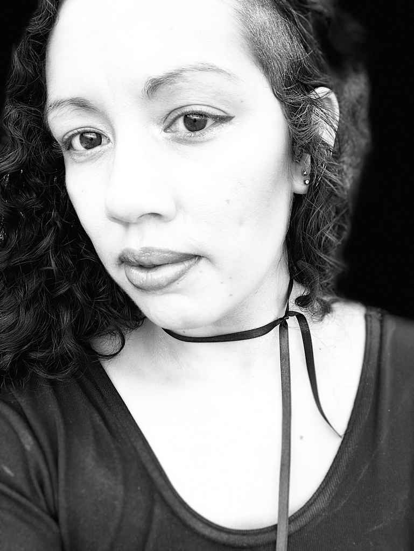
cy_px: 276
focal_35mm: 32
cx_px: 207
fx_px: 510
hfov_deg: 44.2
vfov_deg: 56.8
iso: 20
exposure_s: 1/162
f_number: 2.2
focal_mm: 2.87
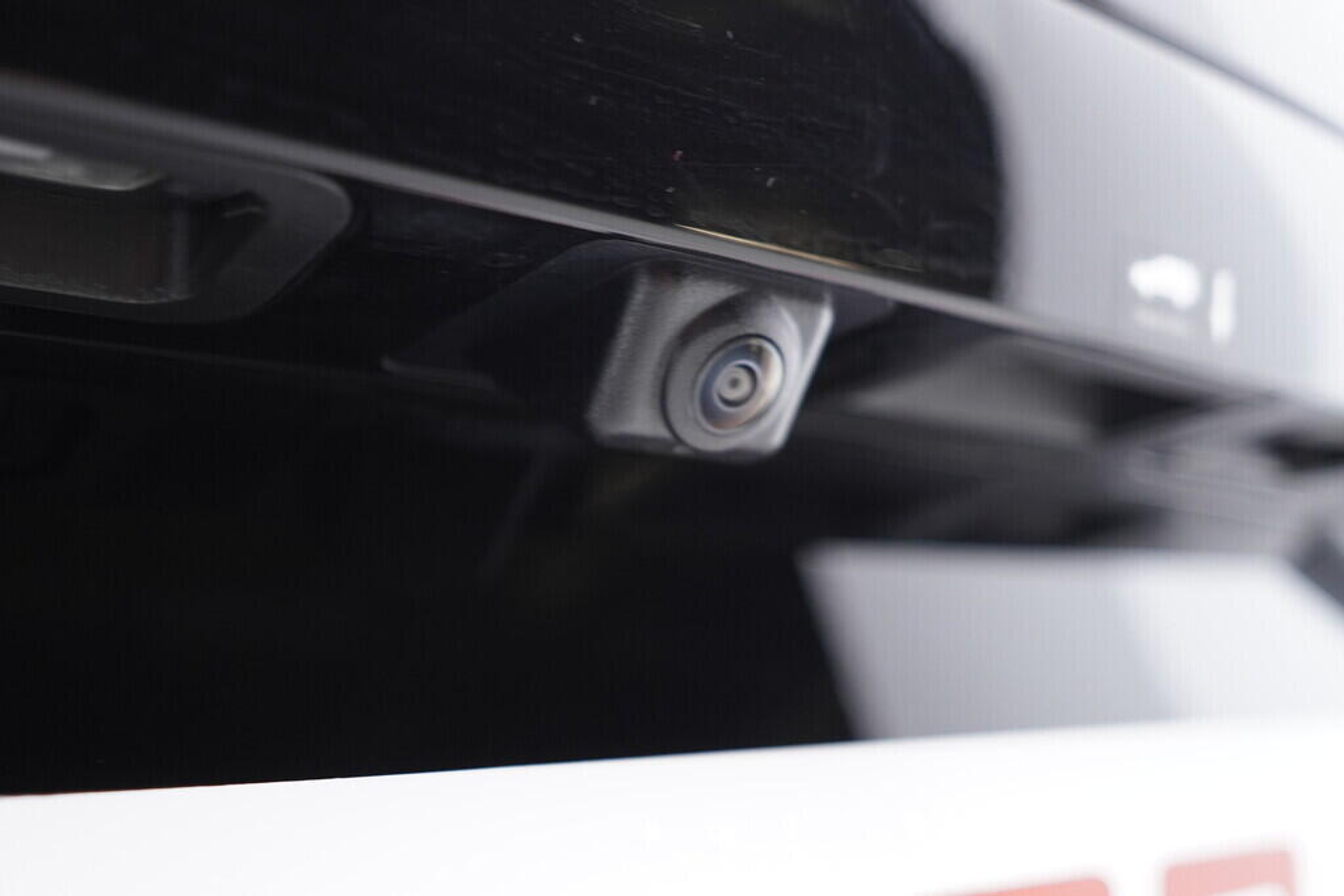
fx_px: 1344
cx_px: 672
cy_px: 448
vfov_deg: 36.9
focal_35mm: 36
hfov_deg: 53.1
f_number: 2.8
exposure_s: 1/40
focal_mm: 24
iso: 500
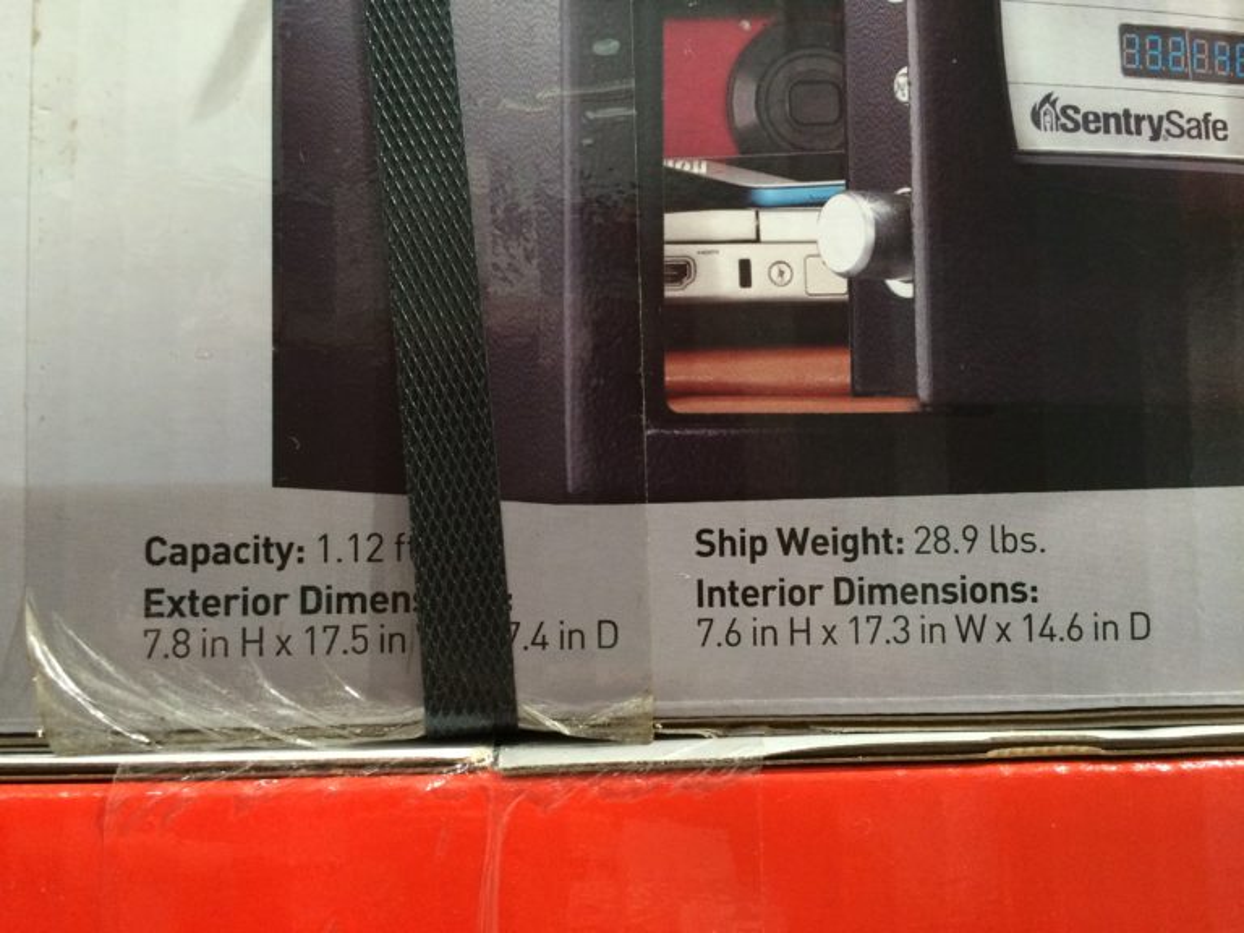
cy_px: 466
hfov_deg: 61.7
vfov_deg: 48.2
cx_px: 622
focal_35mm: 29
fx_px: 1042
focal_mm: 4.15
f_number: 2.2
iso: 250
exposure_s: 1/24
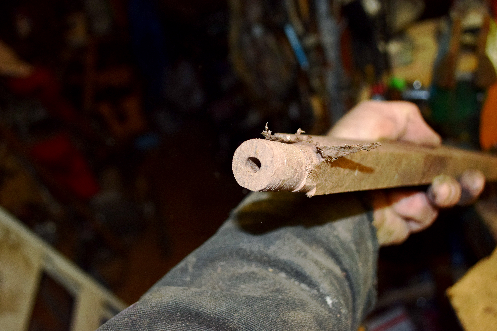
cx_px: 248
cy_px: 166
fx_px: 538
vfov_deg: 34.2
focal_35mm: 39
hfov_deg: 49.6
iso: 1000
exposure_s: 1/60
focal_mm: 26
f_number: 4.2
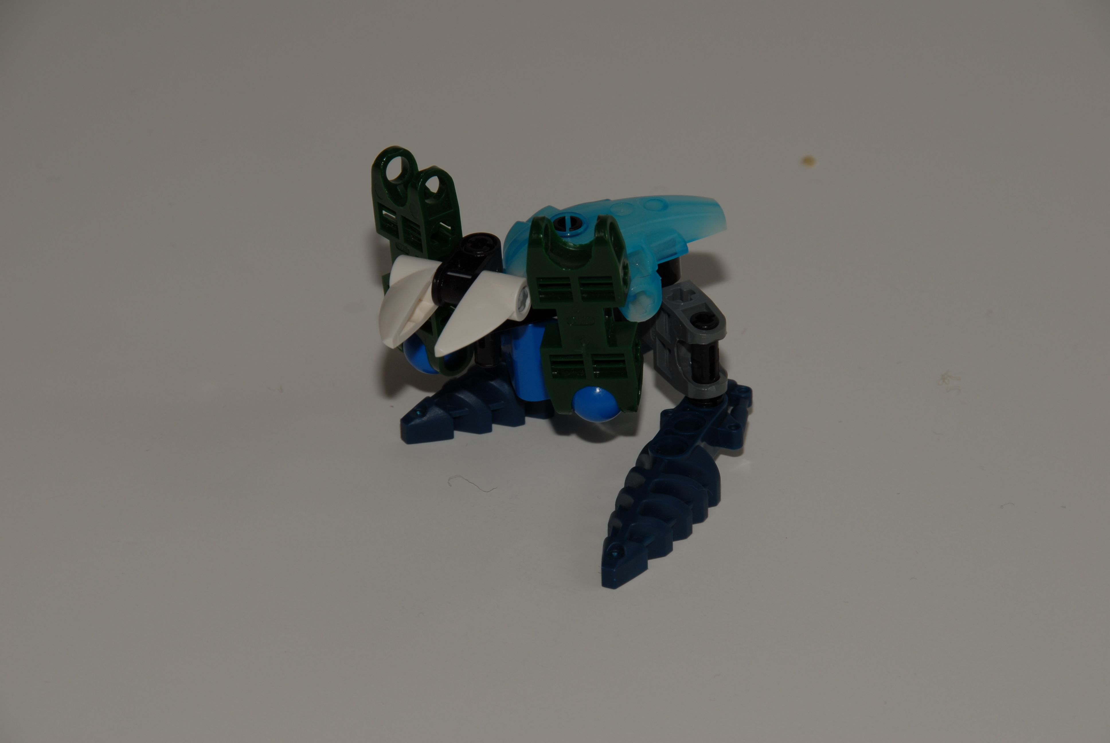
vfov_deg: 4.6
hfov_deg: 6.9
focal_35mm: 300
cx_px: 555
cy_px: 372
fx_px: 9261
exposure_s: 1/60
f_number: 11
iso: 100
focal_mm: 200
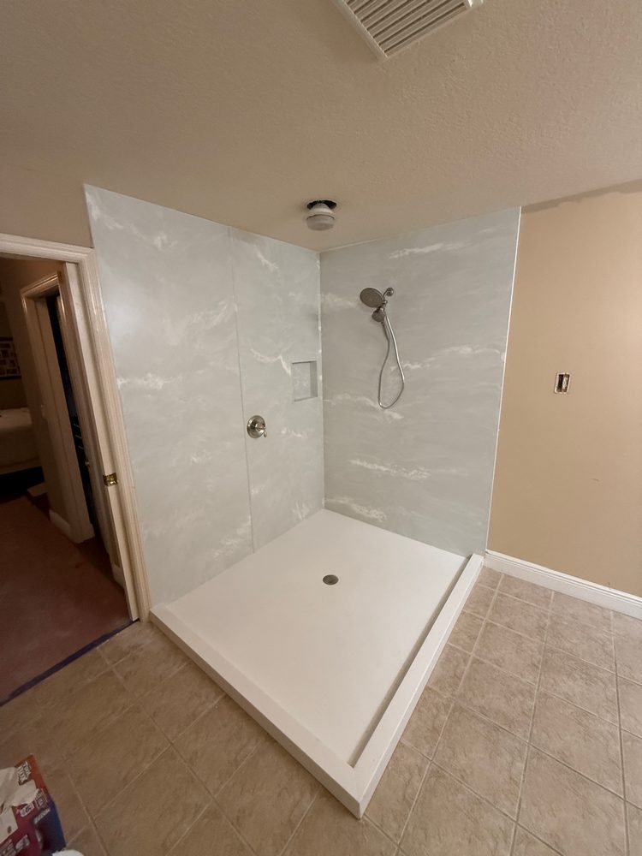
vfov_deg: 102.1
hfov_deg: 85.7
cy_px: 428
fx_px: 346
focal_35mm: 14
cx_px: 321
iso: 320
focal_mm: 2.22
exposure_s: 1/120
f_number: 2.2
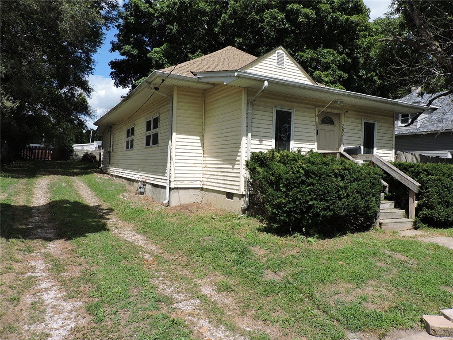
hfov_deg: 71.6
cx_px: 226
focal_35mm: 24
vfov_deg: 56.8
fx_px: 314
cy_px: 170
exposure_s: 1/1250
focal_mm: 4.3
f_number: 3
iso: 100
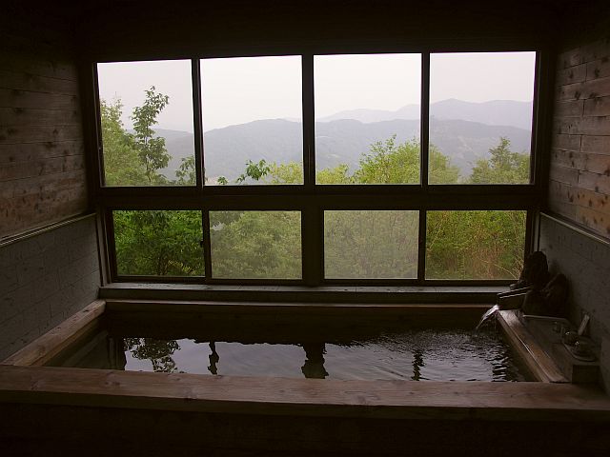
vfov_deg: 46.8
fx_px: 529
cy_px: 228
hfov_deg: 60.0
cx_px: 305
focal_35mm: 30
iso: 50
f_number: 3.5
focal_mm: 7.8
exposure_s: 1/100
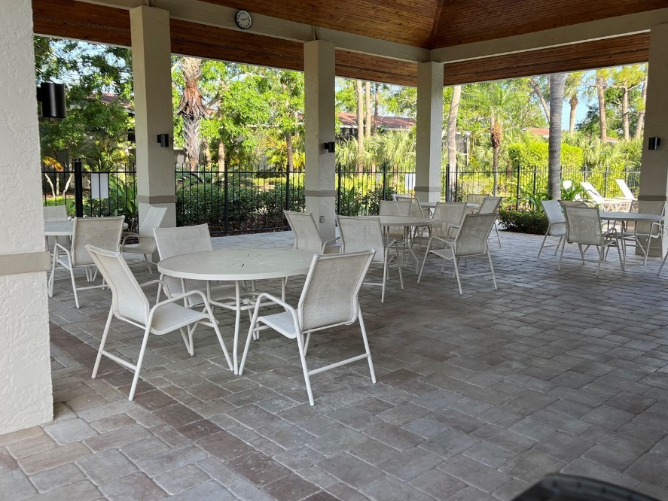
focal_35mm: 30
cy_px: 229
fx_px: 579
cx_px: 344
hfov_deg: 59.9
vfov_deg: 46.8
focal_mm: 5.1
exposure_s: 1/339
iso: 50
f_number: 1.6
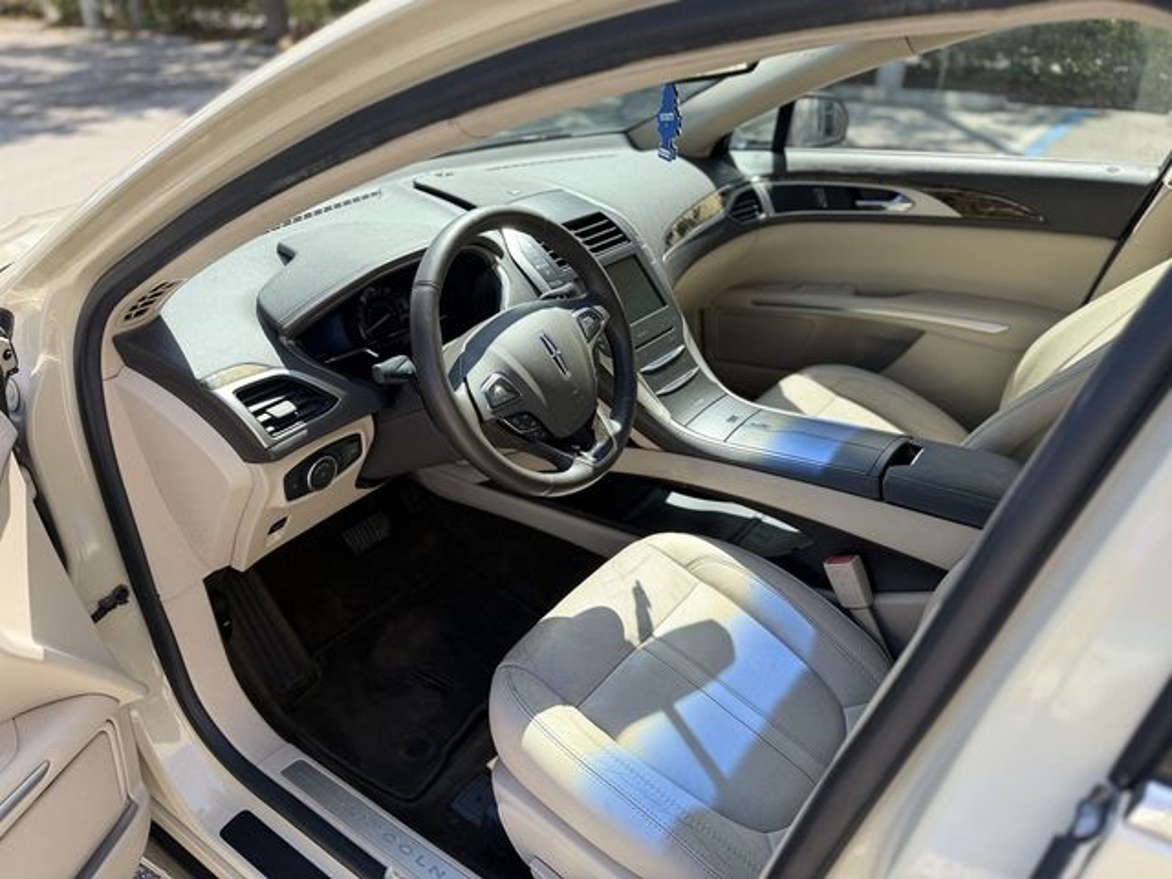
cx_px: 586
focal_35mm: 24
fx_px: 813
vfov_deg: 56.8
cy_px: 440
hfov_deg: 71.6
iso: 80
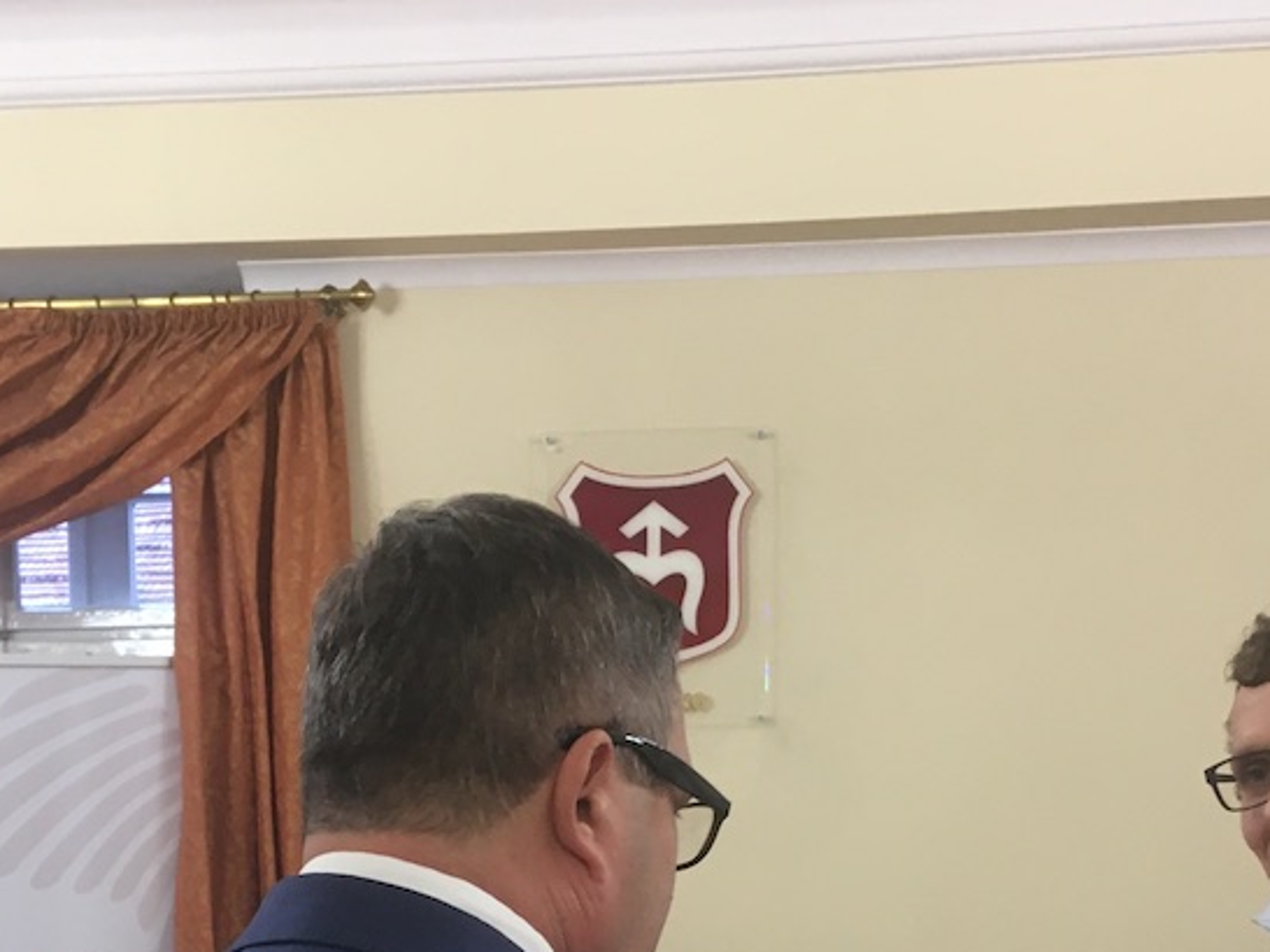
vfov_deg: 20.5
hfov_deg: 28.6
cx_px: 607
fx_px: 2494
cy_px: 1061
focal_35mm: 68
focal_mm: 4.15
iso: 100
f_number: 2.2
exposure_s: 1/33
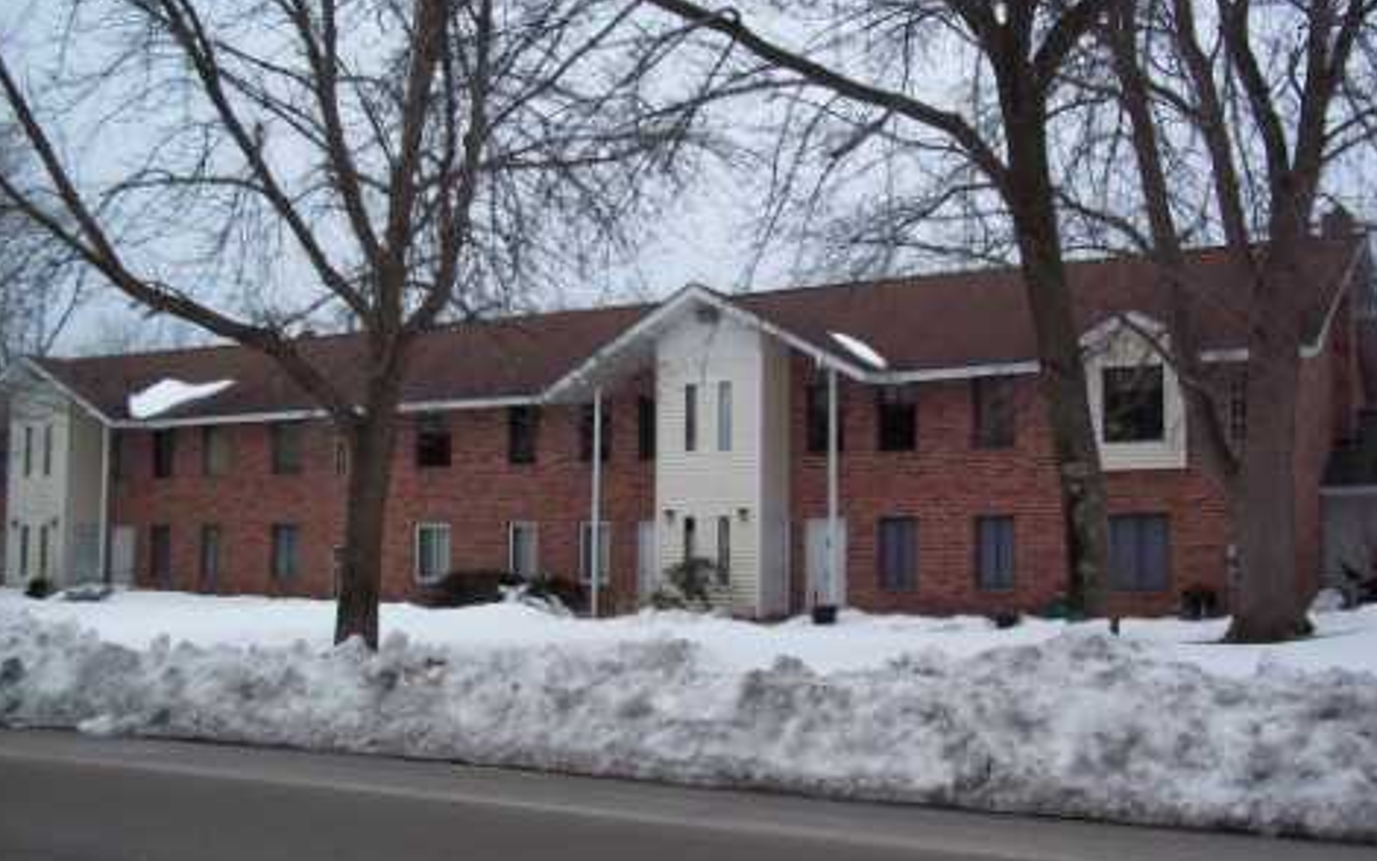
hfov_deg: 50.4
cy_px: 463
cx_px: 686
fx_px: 1464
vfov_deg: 32.8
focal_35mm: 39
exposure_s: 1/250
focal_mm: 6.5
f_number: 3.1
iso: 80
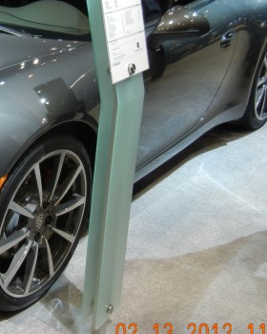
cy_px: 106
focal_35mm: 67
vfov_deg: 28.1
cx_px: -31
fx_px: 662
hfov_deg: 21.6
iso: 204
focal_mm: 5.4
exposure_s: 1/60
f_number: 3.5
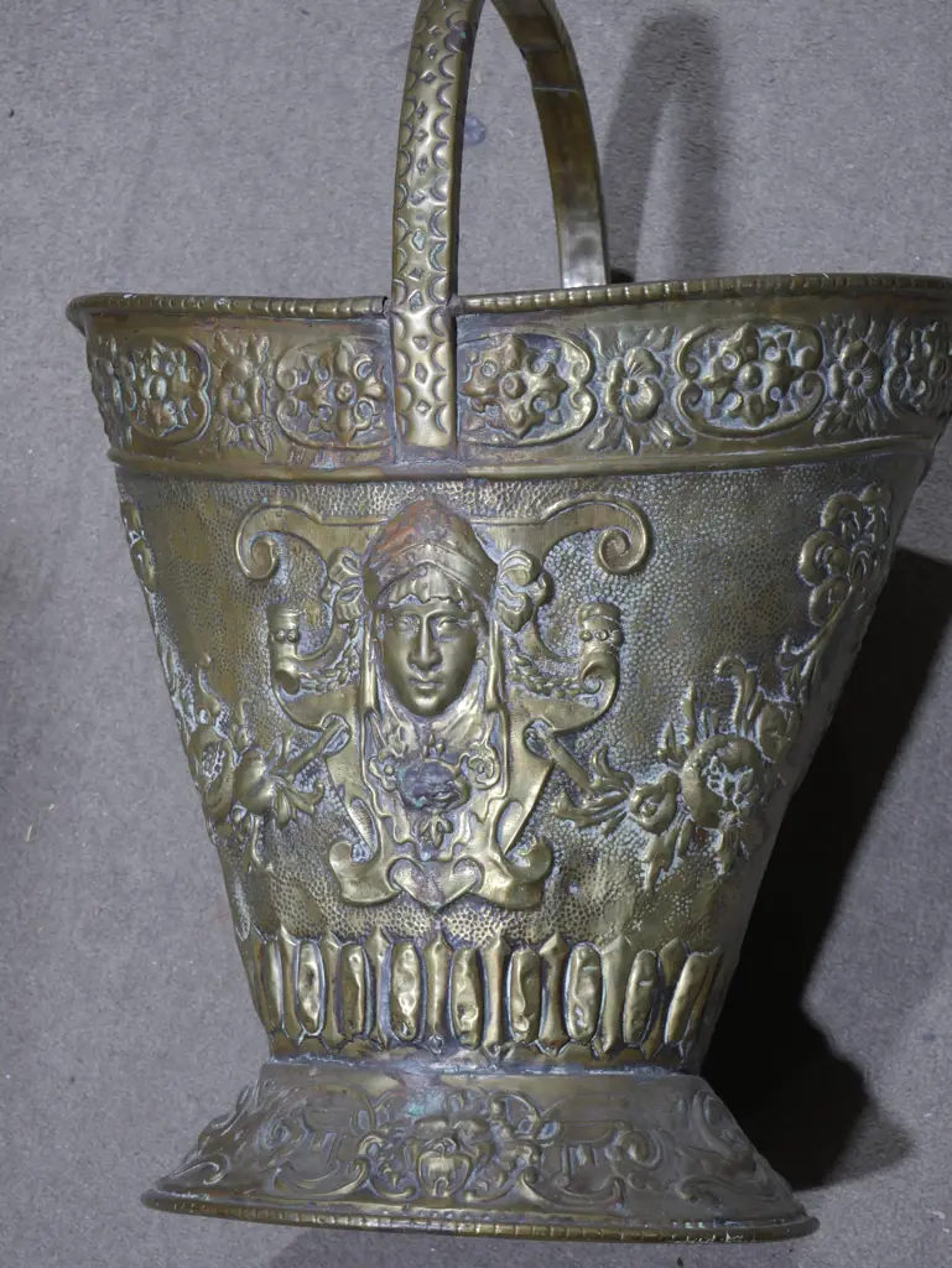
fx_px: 2345
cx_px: 476
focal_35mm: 64
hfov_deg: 22.9
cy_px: 634
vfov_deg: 30.3
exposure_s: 1/80
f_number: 5.4
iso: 640
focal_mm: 32
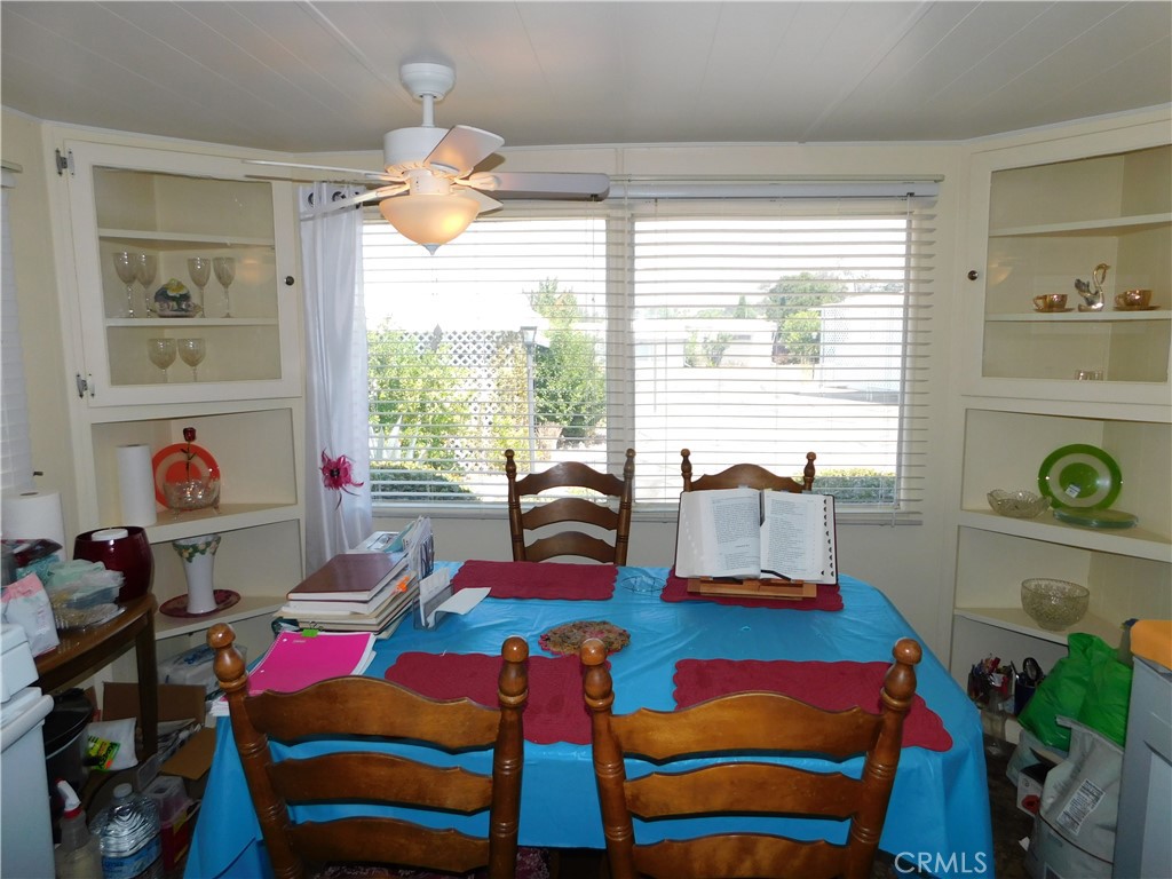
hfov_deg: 73.9
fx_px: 779
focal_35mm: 23
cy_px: 440
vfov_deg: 58.9
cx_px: 586
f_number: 3
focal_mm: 4
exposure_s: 1/250
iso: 125
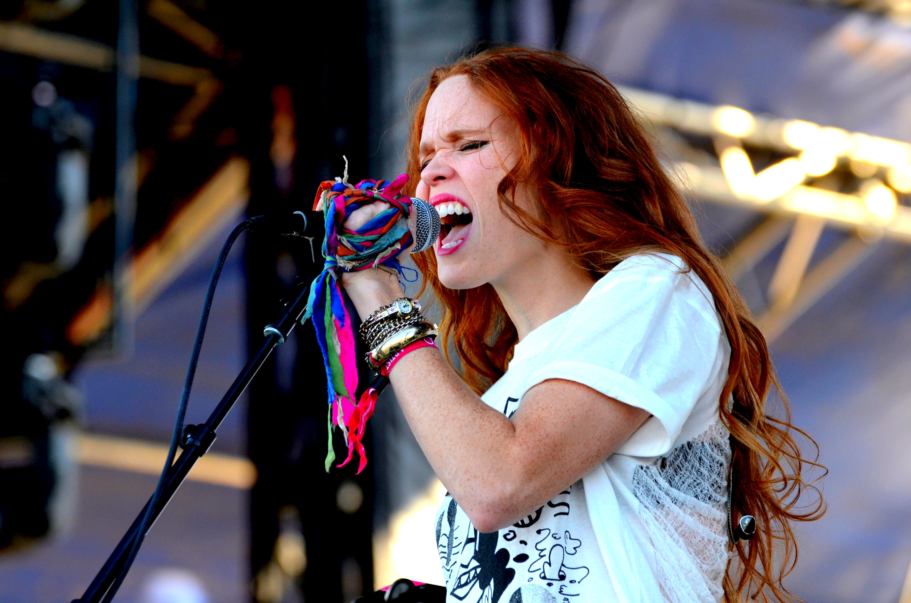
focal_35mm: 255
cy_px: 302
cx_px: 456
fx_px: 6440
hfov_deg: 8.1
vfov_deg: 5.4
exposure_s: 1/640
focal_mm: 170
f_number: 5
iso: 800
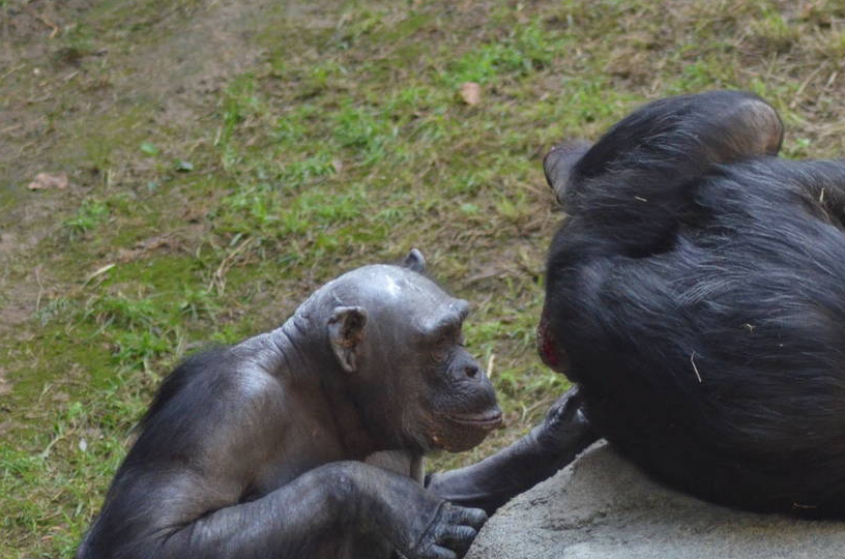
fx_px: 10678
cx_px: 584
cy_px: 495
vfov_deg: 3.0
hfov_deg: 4.5
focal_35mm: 456
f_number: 4.5
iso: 1600
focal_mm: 155
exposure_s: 1/400
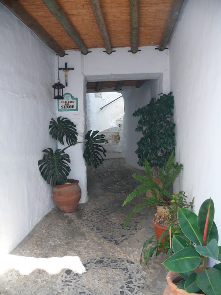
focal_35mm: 35
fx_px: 298
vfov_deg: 52.6
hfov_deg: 40.7
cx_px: 110
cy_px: 148
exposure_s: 1/40
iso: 100
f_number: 2.8
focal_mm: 7.4
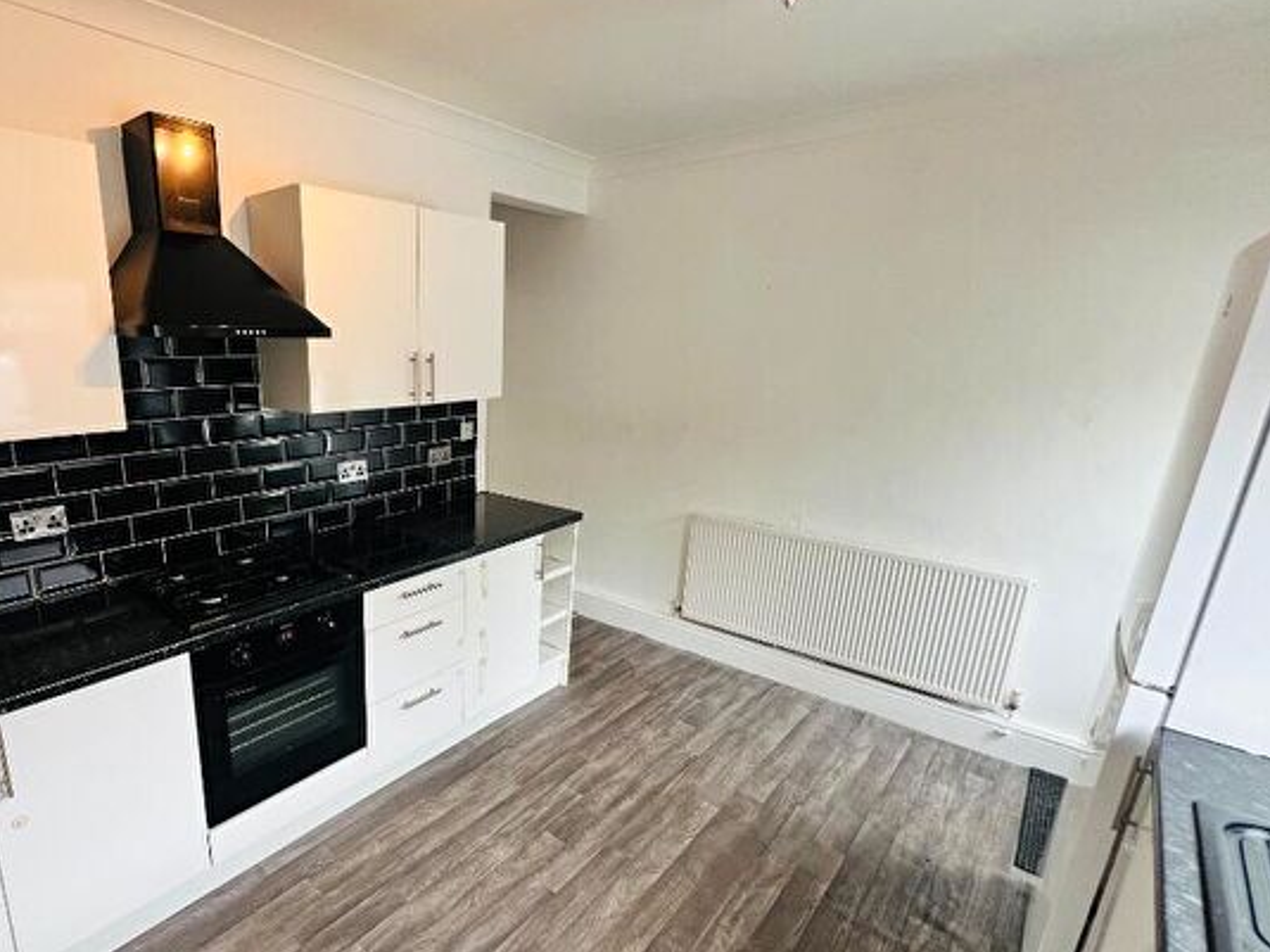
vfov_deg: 74.6
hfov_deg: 88.5
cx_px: 446
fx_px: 624
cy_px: 514
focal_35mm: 17
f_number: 1.8
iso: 100
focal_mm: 1.57
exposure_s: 1/99
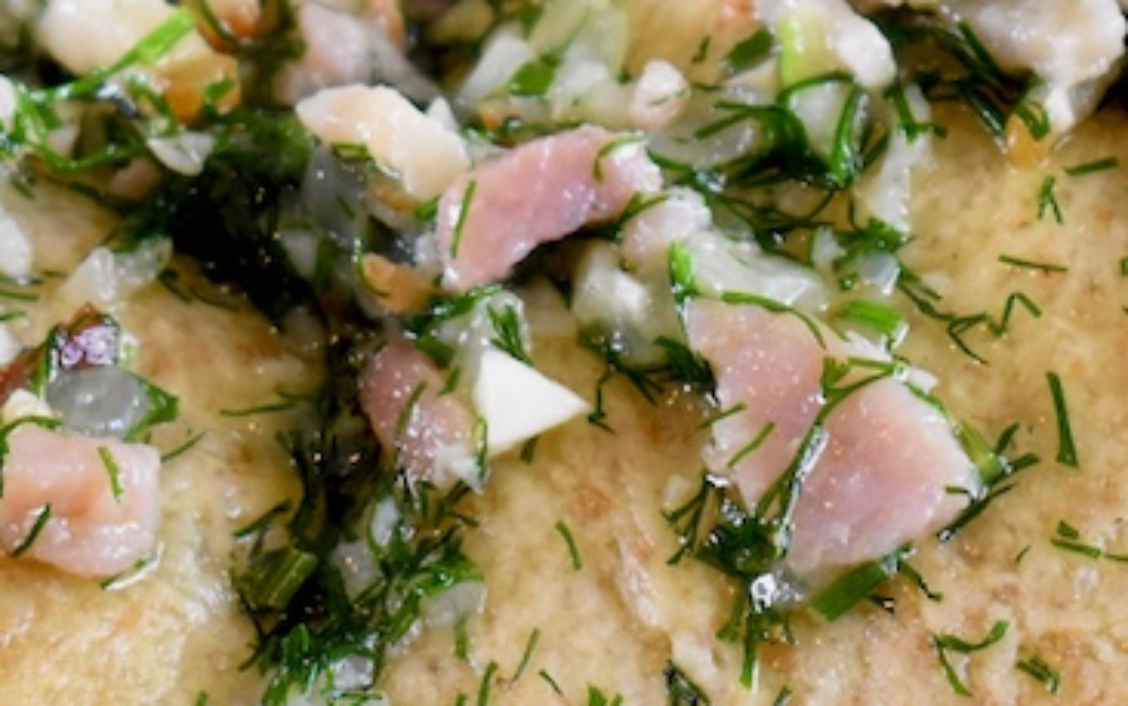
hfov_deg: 7.1
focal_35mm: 294
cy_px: 88
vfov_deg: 4.5
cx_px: 801
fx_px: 9034
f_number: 5.6
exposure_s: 1/100
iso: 3200
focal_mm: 55
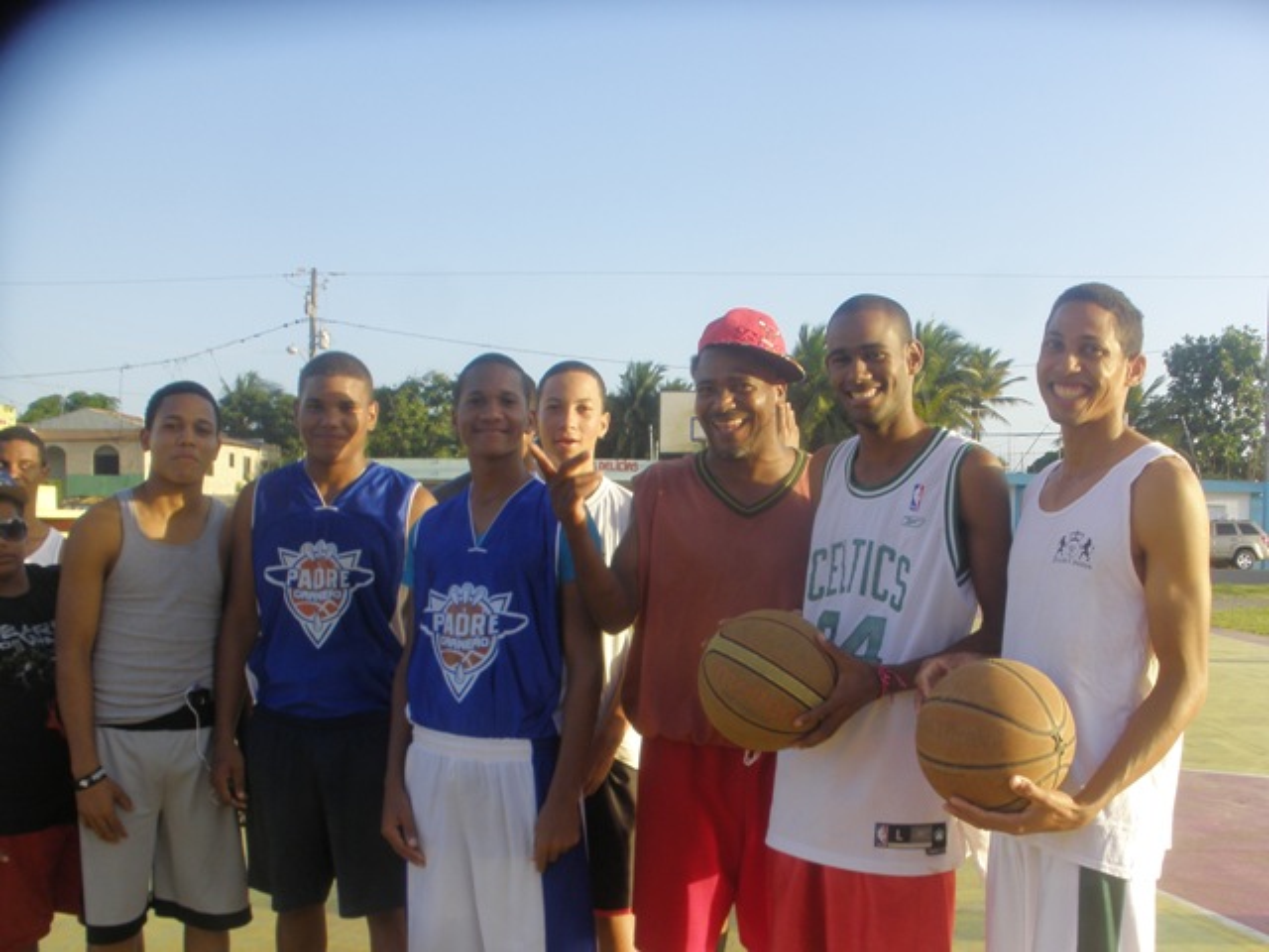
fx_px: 1320
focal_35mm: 36
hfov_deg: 51.4
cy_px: 476
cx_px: 634
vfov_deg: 39.7
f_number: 5.6
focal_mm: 6.3
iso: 64
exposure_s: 1/80
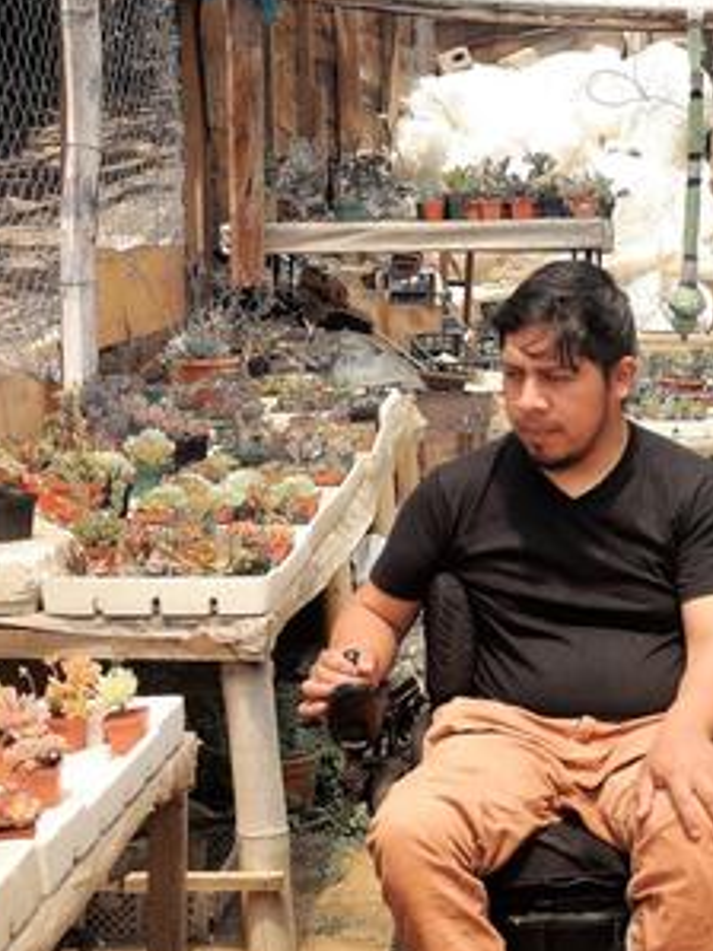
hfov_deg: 24.7
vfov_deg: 33.2
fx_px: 1594
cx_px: 602
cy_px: 506
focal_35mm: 58
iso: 100
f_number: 8
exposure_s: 1/500
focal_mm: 24
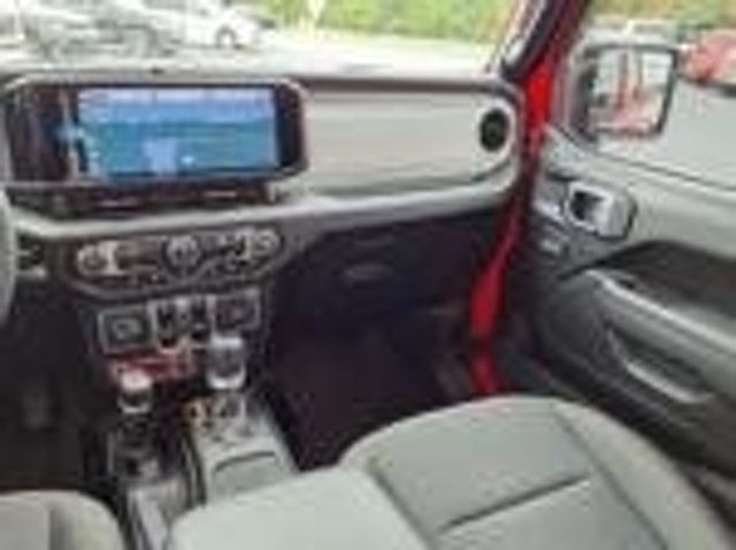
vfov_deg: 51.2
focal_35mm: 27
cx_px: 368
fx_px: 573
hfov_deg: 65.4
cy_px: 275
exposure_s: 1/40
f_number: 1.9
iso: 100
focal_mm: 3.58
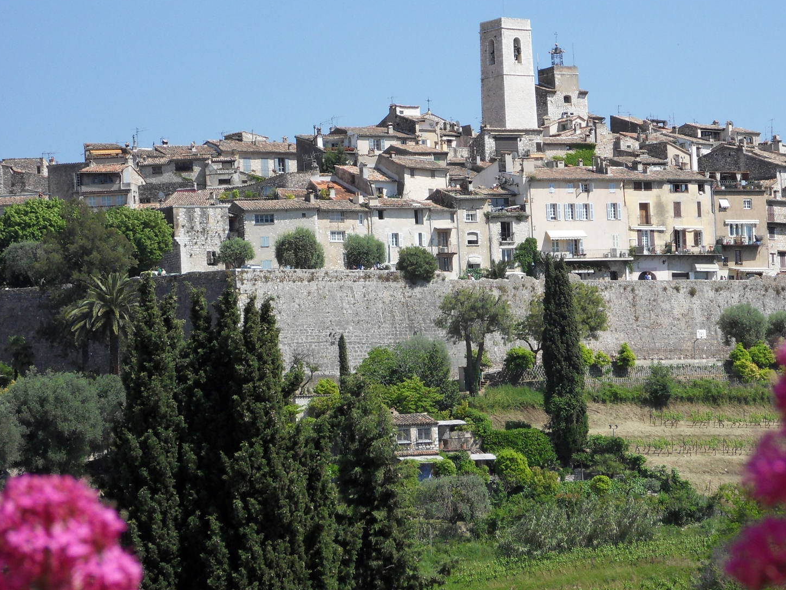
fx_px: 3043
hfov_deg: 14.7
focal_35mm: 134
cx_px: 434
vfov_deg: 11.1
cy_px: 322
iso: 80
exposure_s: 1/500
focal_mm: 16.6
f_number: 5.5
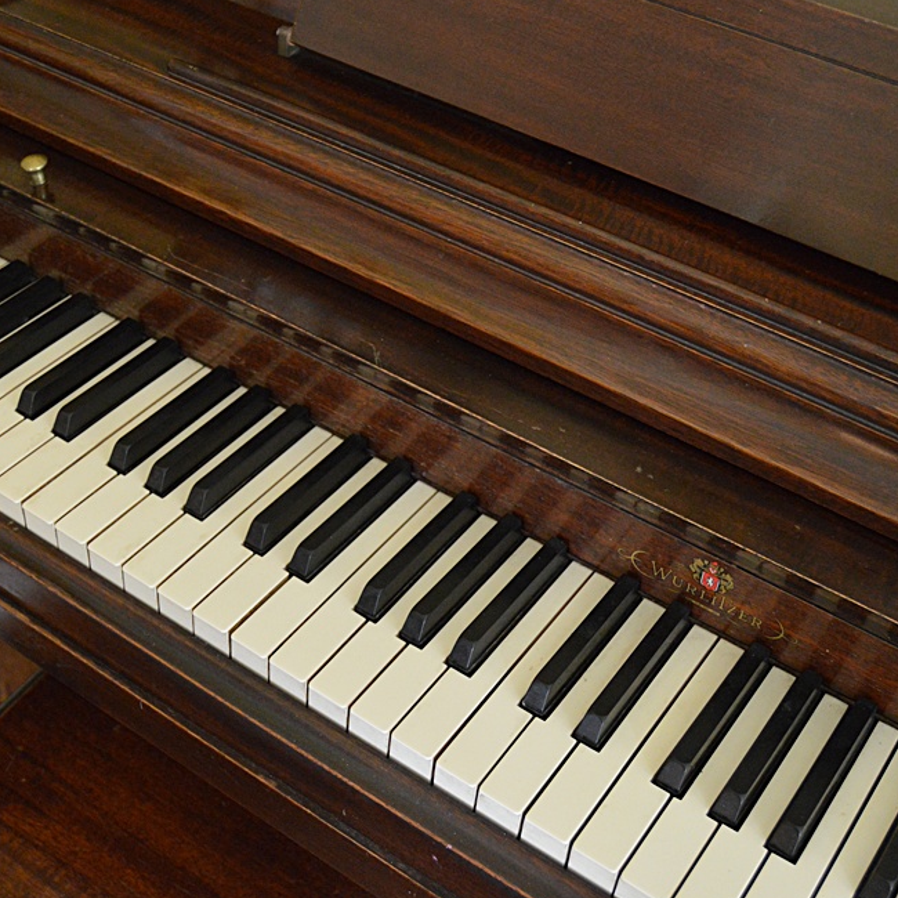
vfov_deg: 36.1
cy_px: 447
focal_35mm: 47
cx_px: 402
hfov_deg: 36.0
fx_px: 1379
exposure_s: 1/60
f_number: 3.8
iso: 2500
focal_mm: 24
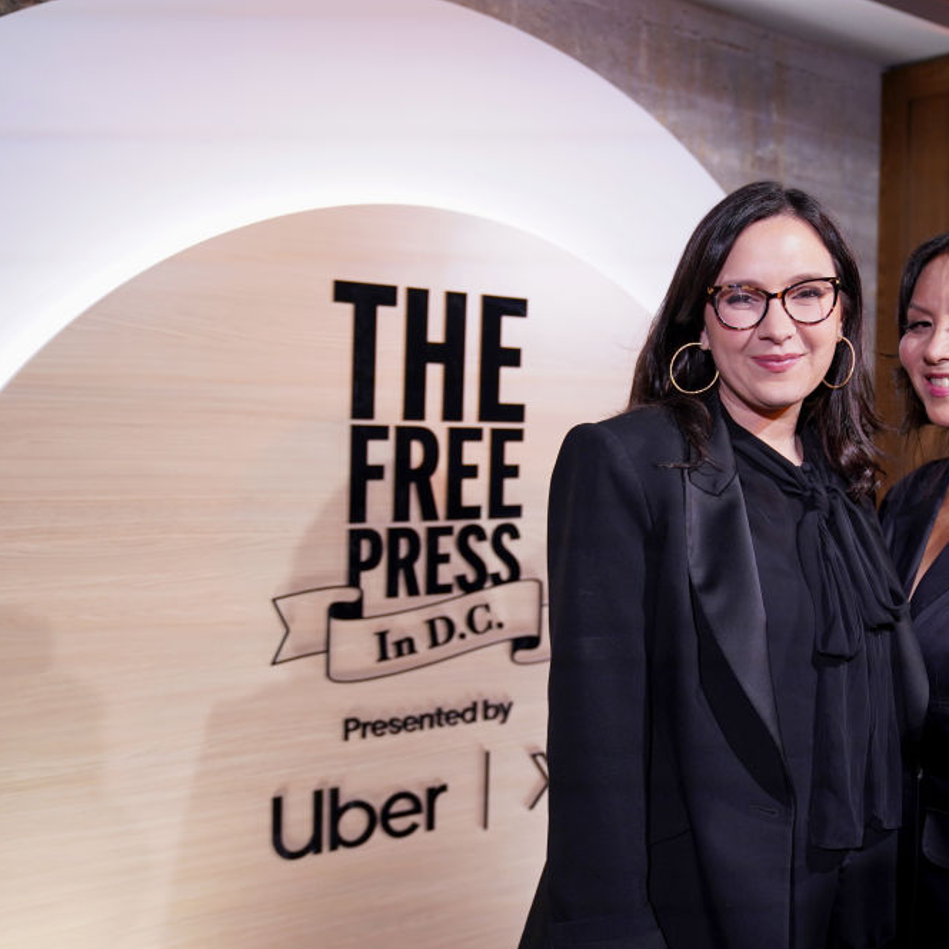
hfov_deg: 43.2
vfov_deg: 43.9
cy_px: 487
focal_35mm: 38
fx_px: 1179
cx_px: 635
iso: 800
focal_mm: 29
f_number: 2.8
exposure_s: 1/200
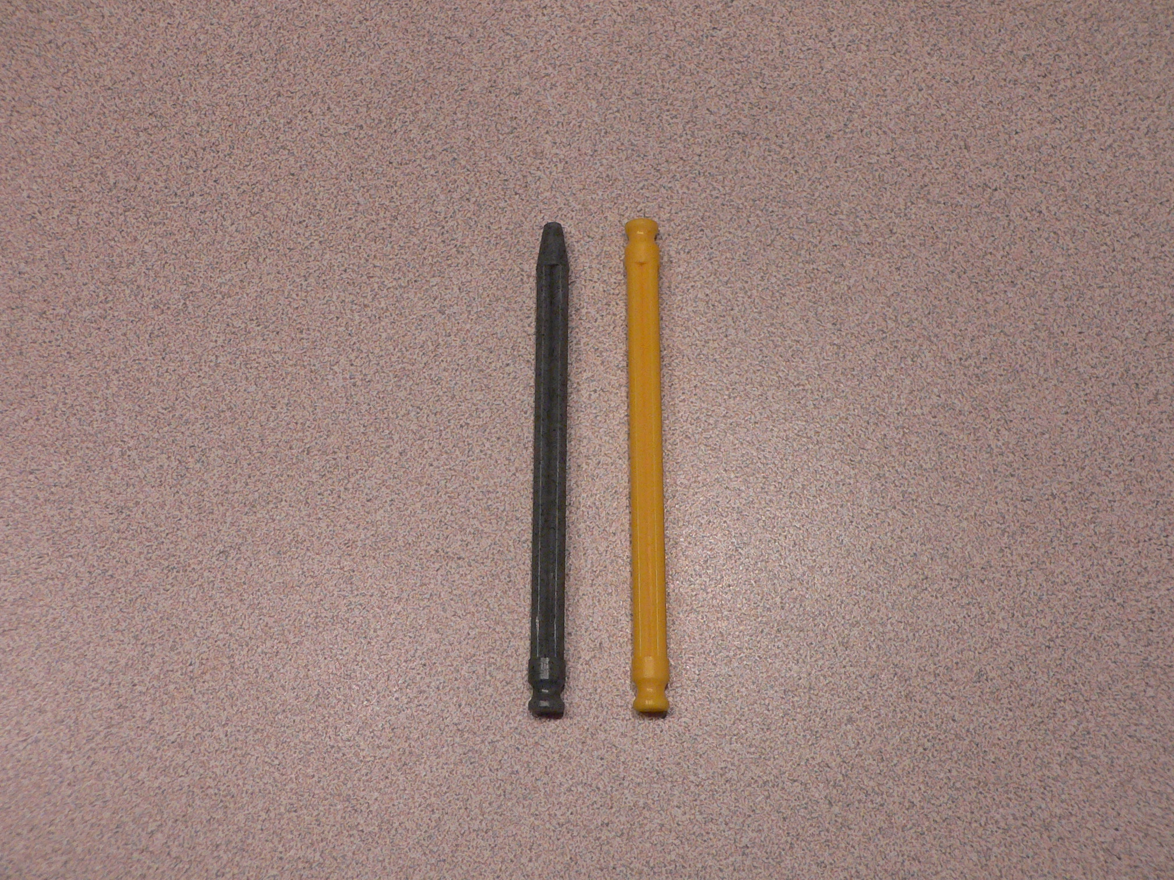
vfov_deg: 27.5
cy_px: 440
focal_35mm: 53
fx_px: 1797
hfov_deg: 36.2
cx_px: 587
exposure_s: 1/50
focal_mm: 6.9
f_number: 2.8
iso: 200
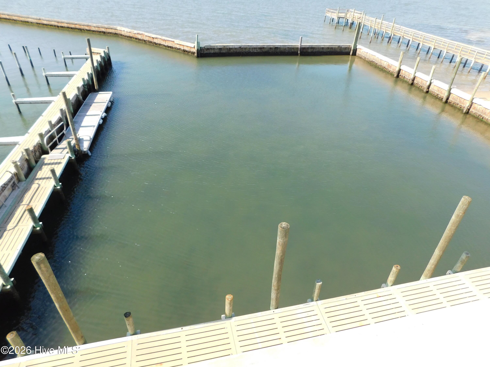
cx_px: 245
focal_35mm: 23
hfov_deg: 73.9
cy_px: 184
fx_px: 326
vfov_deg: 58.9
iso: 125
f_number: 3
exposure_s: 1/640
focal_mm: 4
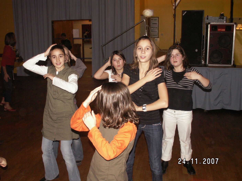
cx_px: 121
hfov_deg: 52.6
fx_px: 245
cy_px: 90
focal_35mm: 35
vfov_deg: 40.7
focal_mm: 5.86
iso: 160
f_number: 2.8
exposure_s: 1/40
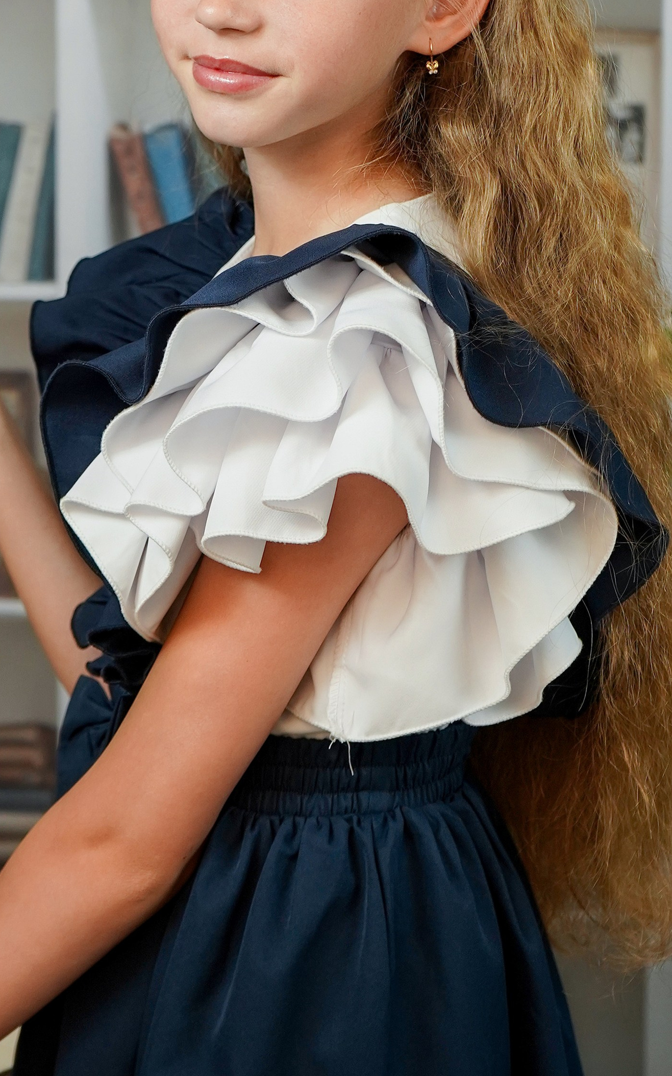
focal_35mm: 91
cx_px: 203
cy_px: 411
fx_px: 2666
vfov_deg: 22.7
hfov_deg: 14.3
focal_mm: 49
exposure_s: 1/125
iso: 1000
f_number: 5
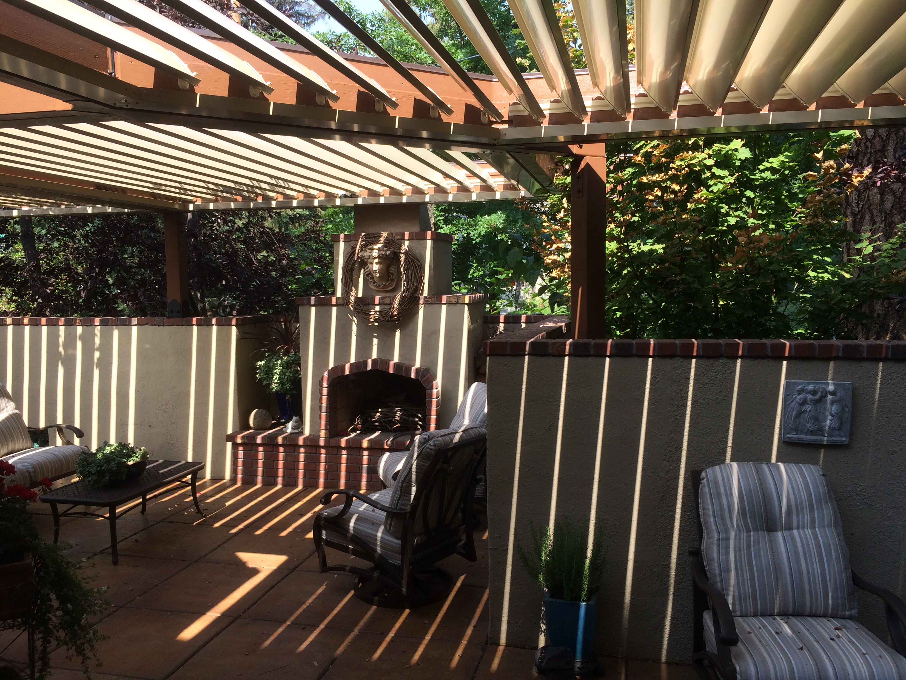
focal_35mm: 29
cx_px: 453
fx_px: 759
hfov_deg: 61.7
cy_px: 340
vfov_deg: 48.2
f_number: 2.2
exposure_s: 1/507
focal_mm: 4.15
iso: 32
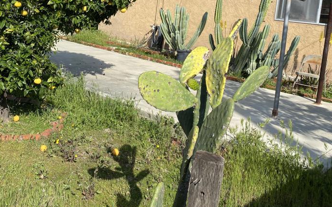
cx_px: 106
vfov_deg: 30.1
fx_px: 371
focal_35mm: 41
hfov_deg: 47.3
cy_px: 28
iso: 32
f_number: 1.8
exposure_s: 1/2028
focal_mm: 4.25
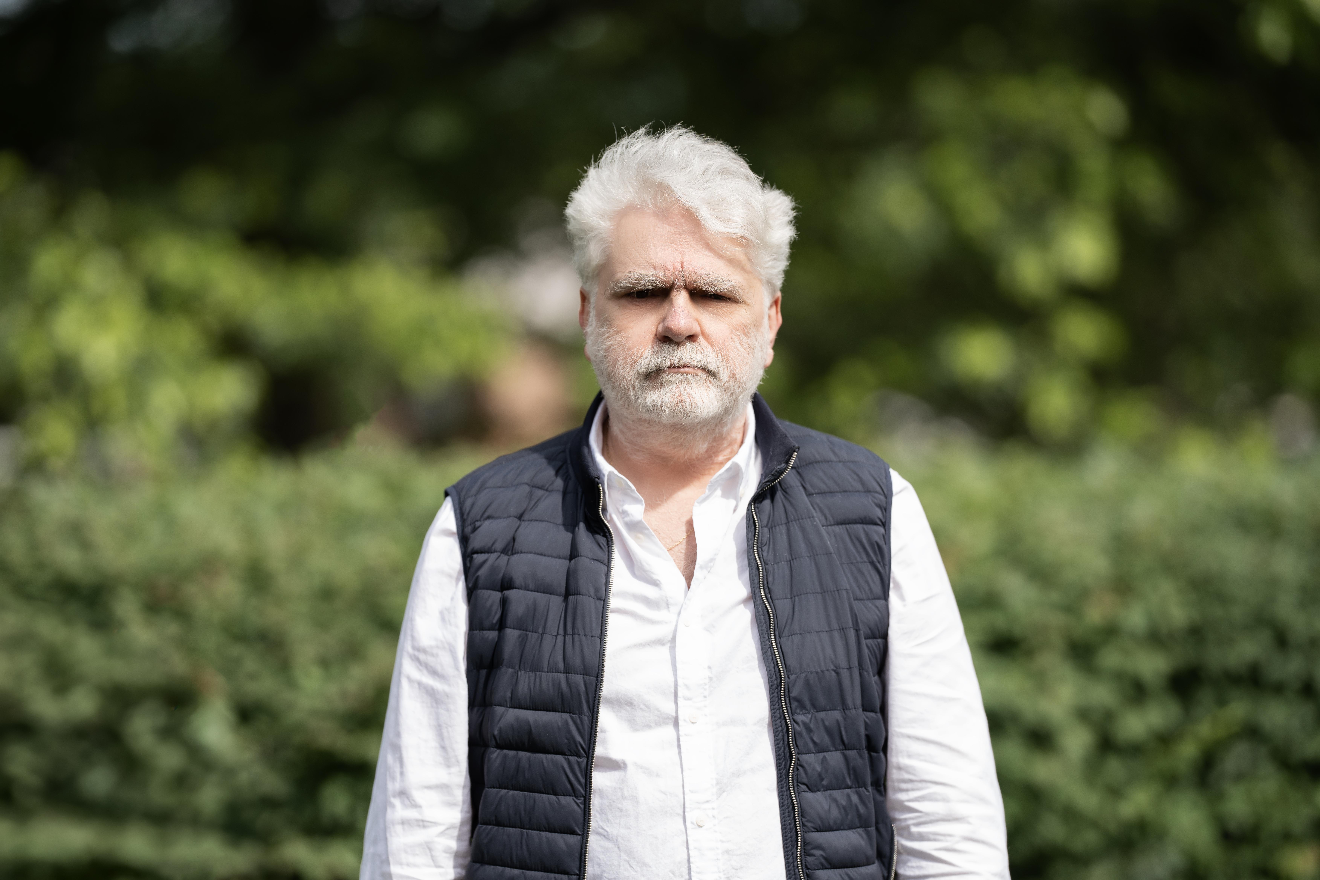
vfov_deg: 10.2
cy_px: 440
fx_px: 4950
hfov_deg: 15.2
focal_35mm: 135
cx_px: 660
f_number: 1.8
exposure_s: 1/125
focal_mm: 135
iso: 100
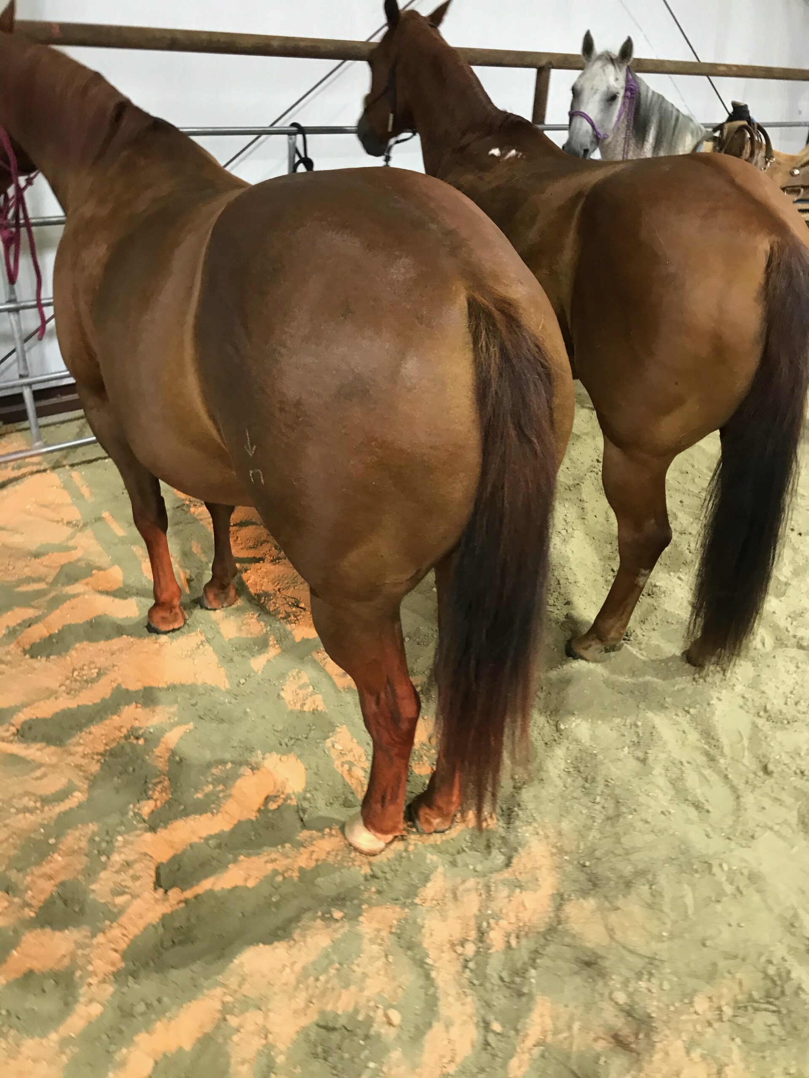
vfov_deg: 63.4
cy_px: 539
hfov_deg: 49.7
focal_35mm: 28
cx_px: 404
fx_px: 873
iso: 40
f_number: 1.8
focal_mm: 3.99
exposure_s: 1/15
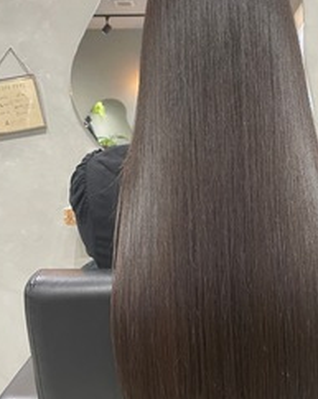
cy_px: 214
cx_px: 224
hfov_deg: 35.1
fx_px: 495
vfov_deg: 43.8
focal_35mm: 42
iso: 160
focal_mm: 4.2
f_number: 1.6
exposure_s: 1/60
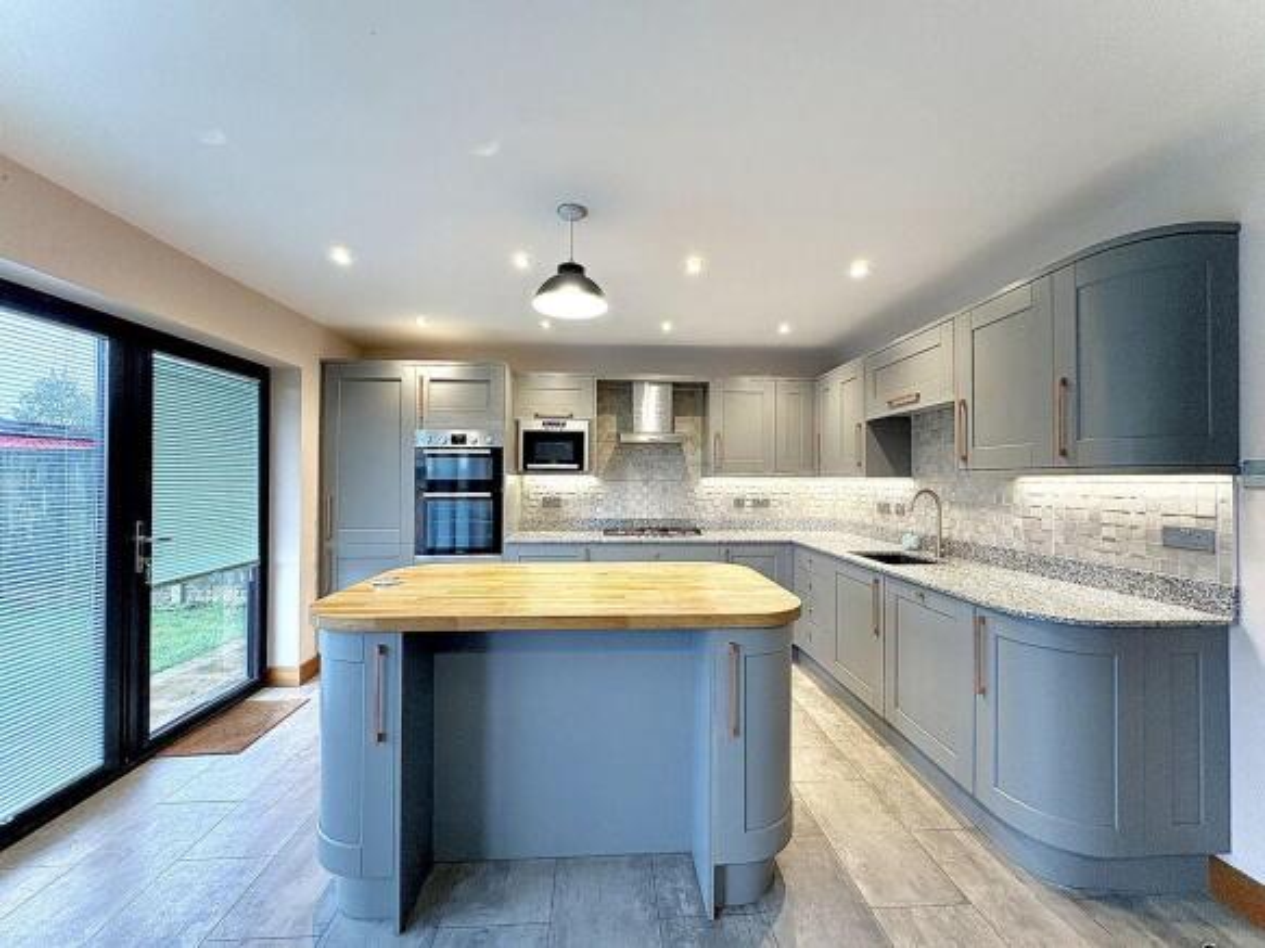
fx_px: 512
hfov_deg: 102.1
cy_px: 474
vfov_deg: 85.7
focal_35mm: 14
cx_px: 632
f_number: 2.2
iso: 250
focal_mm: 2.22
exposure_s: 1/50
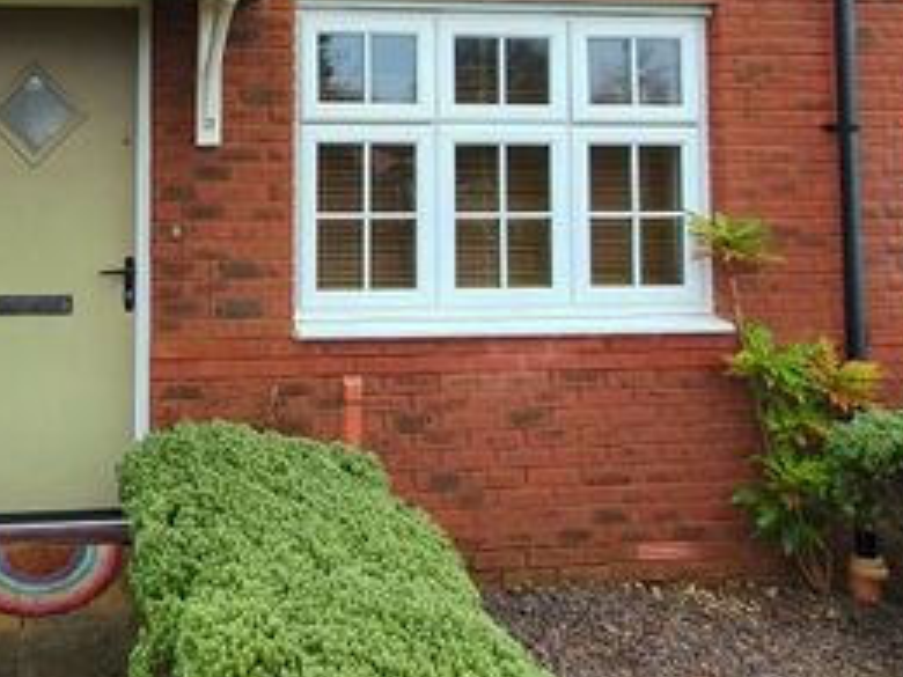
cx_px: 170
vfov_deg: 38.4
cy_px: 89
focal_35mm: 35
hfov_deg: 49.3
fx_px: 913
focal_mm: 1.8
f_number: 2.2
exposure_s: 1/50
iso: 50
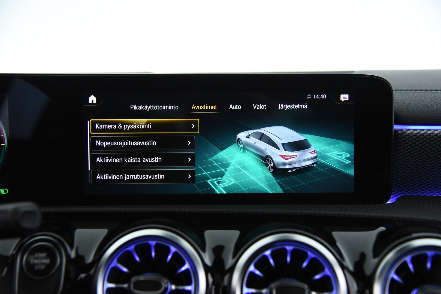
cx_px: 220
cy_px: 147
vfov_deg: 28.1
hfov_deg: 41.1
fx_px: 588
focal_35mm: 48
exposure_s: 1/50
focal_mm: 48
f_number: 4
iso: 4000
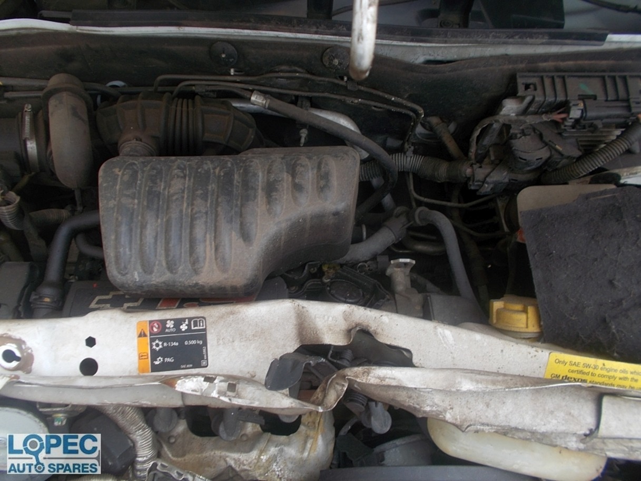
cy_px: 240
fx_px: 482
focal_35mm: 26
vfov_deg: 53.1
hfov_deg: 67.3
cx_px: 320
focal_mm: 4.6
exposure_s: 1/100
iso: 80
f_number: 3.2
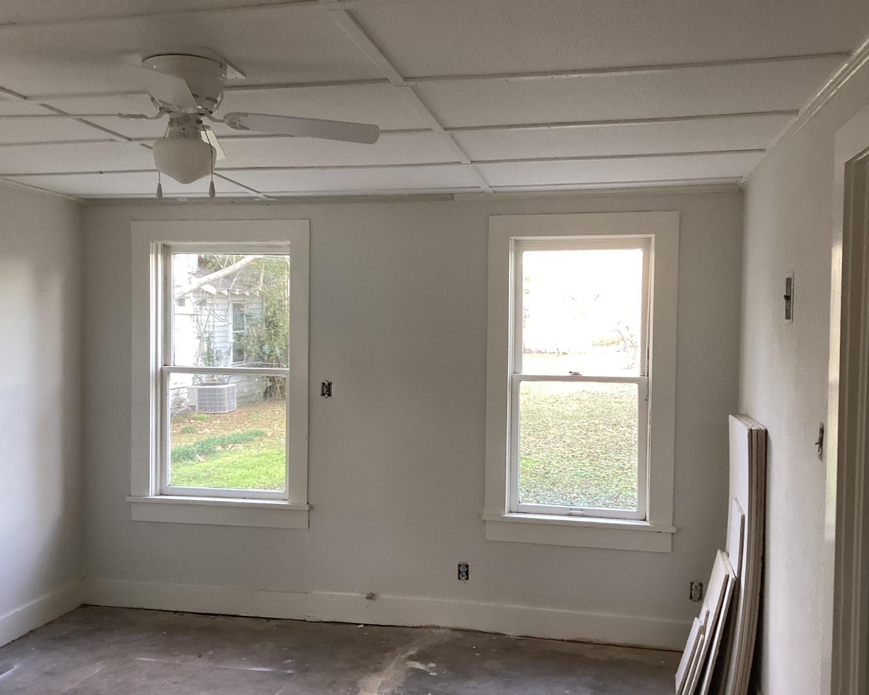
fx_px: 849
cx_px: 433
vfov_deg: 44.5
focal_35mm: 33
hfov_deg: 54.2
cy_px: 355
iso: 160
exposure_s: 1/60
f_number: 2.4
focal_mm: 3.3
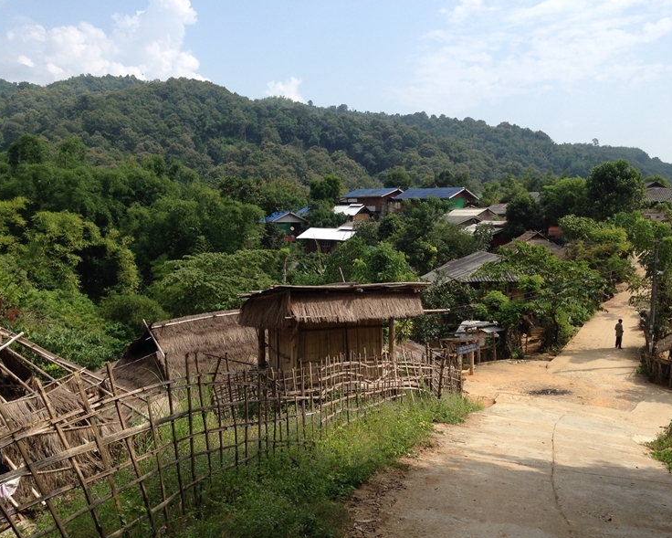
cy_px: 267
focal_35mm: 35
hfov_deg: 51.5
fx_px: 696
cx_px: 324
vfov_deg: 42.2
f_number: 2.4
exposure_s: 1/1506
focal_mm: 4.12
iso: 50
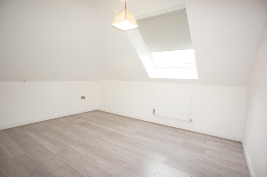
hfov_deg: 73.8
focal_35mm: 24
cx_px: 134
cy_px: 88
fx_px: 178
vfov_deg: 53.1
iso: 200
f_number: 2.8
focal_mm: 16
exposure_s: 1/60
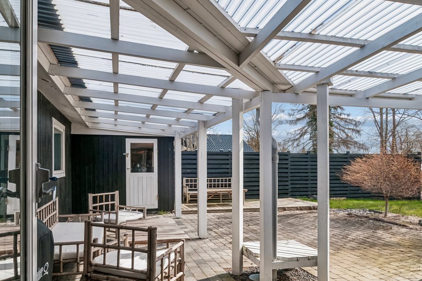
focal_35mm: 25
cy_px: 162
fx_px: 293
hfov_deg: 71.4
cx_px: 196
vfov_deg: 51.1
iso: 200
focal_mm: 14
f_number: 10
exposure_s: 1/250
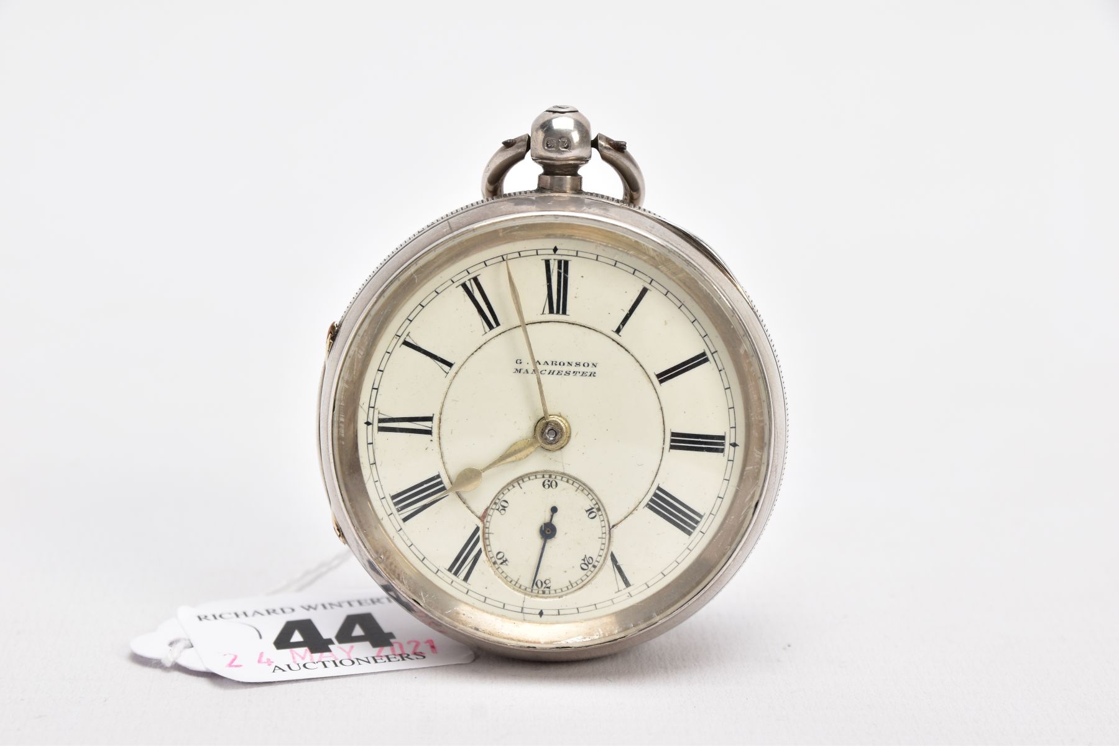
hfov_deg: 19.5
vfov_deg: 13.0
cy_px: 373
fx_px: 3263
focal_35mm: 105
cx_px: 560
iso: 100
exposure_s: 1/100
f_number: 9
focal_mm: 70
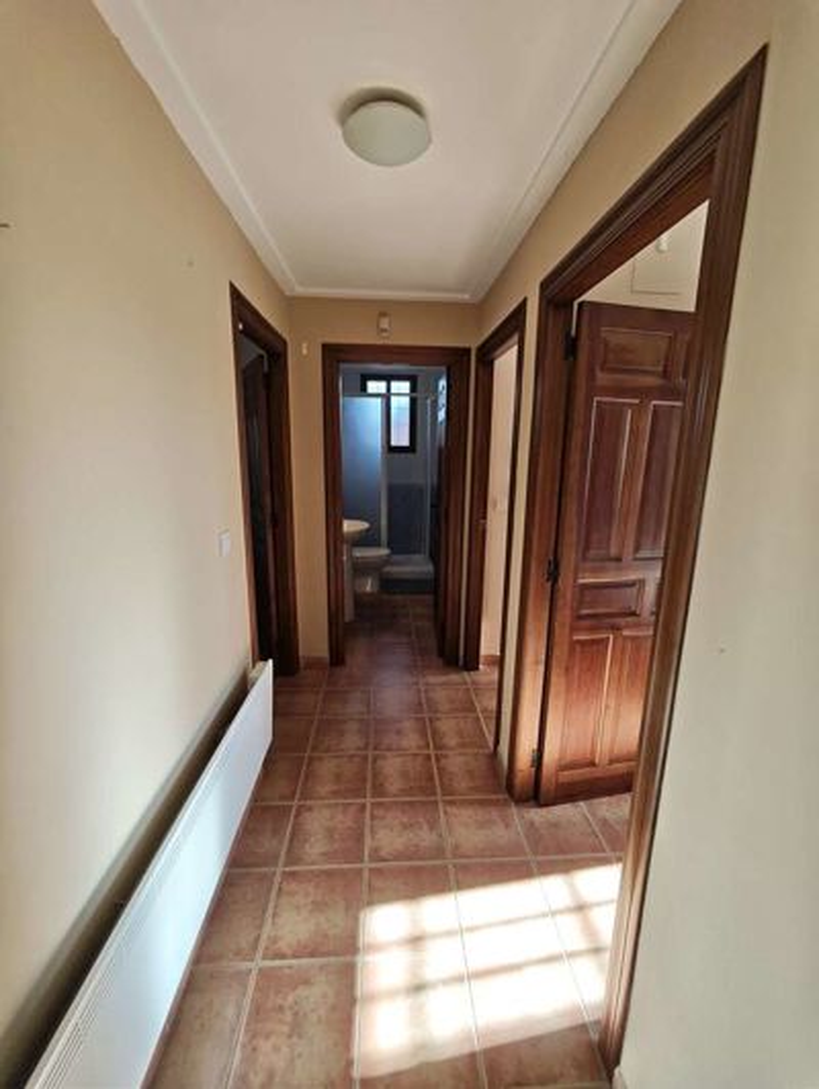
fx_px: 441
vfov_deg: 102.0
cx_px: 410
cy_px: 544
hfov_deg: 85.8
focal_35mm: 14
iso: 100
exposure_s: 1/100
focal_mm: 2.16
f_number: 2.2
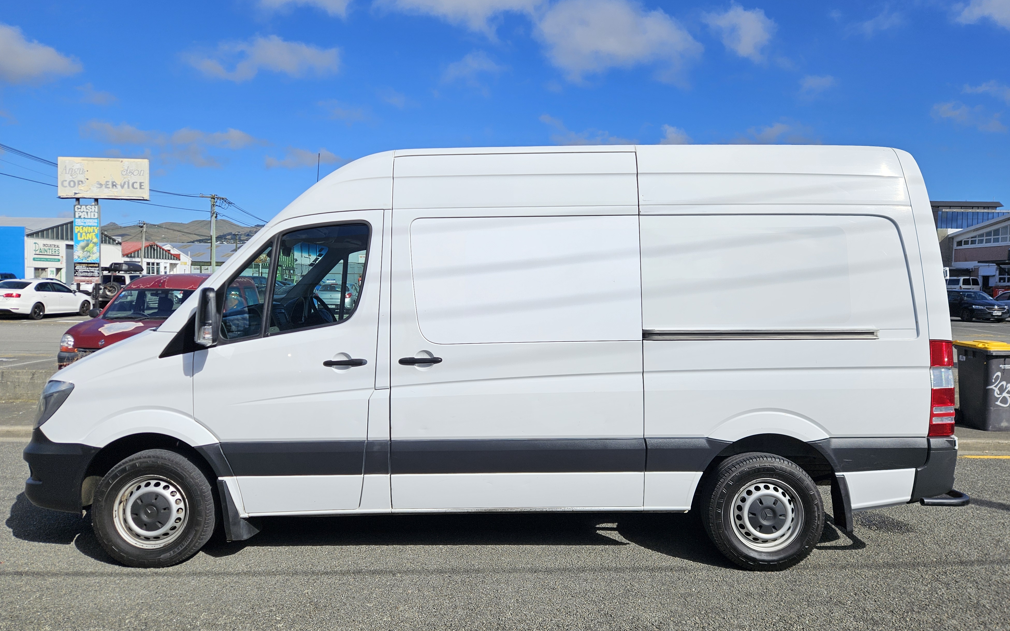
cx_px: 510
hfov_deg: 72.5
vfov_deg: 49.3
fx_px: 688
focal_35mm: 25
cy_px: 300
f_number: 1.8
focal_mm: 5.4
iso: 25
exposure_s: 1/3850
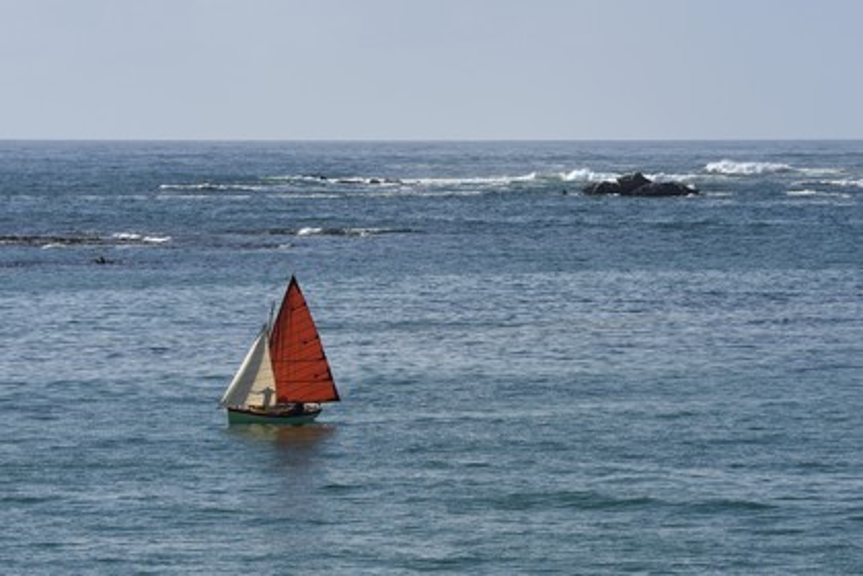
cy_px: 288
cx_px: 432
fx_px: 4794
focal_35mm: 200
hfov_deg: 10.3
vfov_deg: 6.9
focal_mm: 200
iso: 200
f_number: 14
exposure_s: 1/320
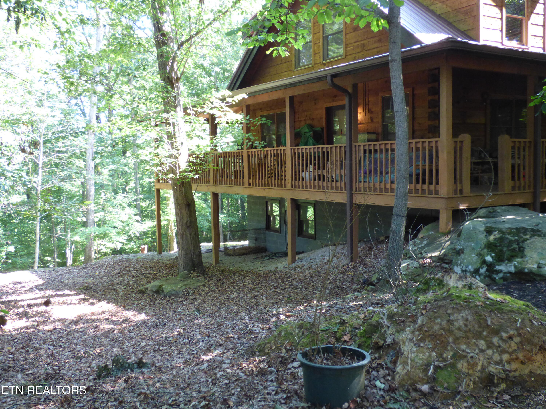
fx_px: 568
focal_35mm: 36
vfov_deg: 39.7
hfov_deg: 51.4
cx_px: 273
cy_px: 204
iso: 320
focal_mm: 6.18
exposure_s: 1/60
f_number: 3.4
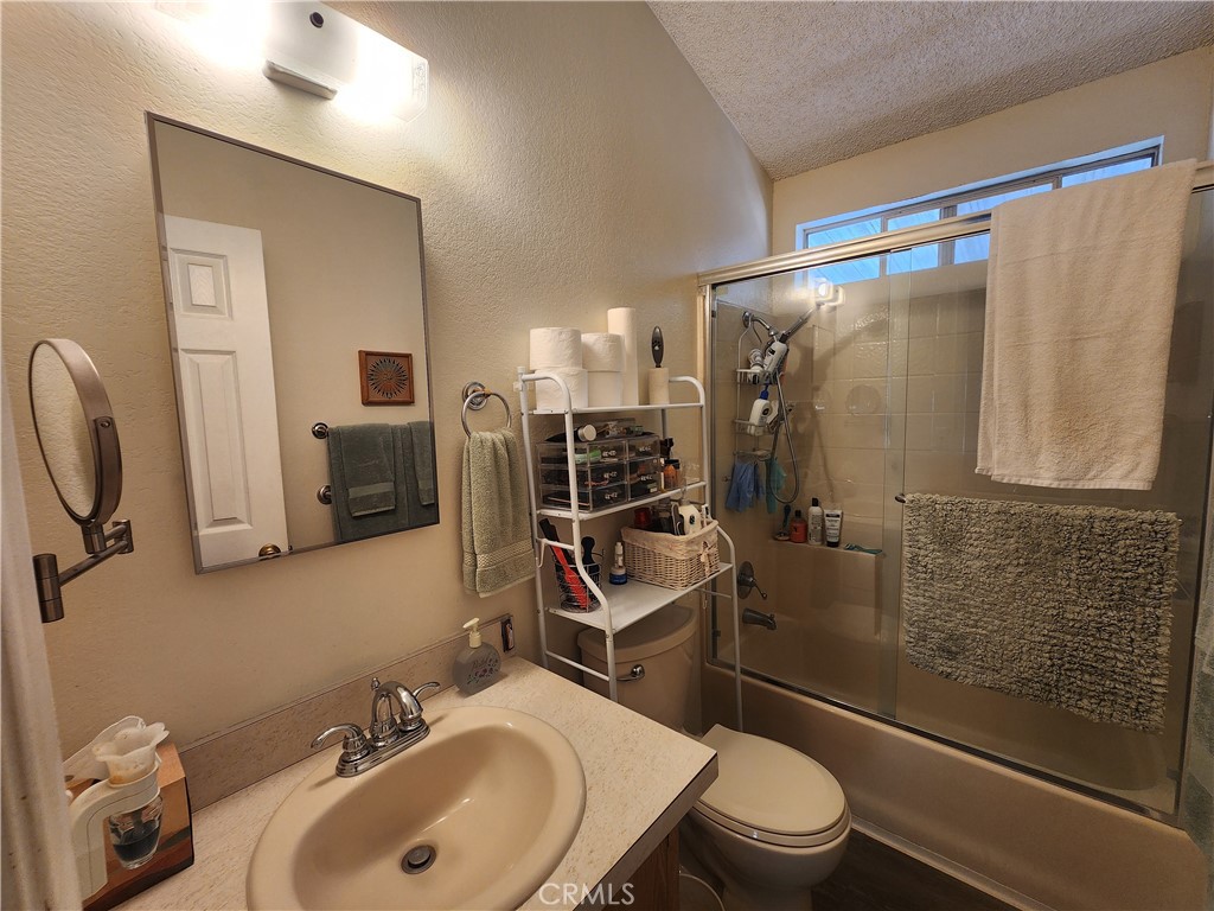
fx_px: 456
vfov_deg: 89.9
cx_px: 607
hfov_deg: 106.2
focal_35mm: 13
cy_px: 456
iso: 100
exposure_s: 1/60
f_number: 2.2
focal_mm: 2.2
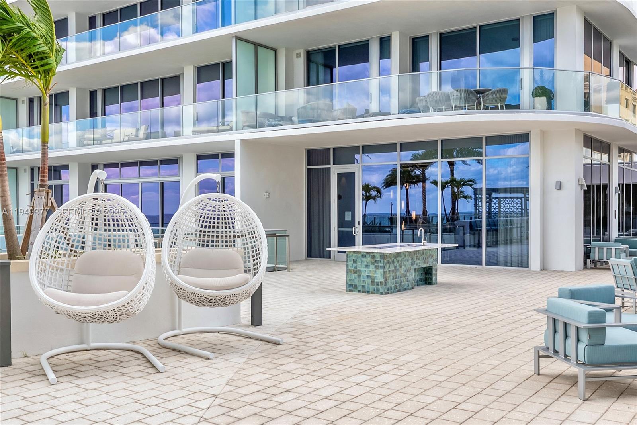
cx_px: 318
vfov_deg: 36.9
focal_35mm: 36
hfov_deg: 53.1
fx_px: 637
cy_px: 212
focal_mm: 24
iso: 200
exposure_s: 1/125
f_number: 8
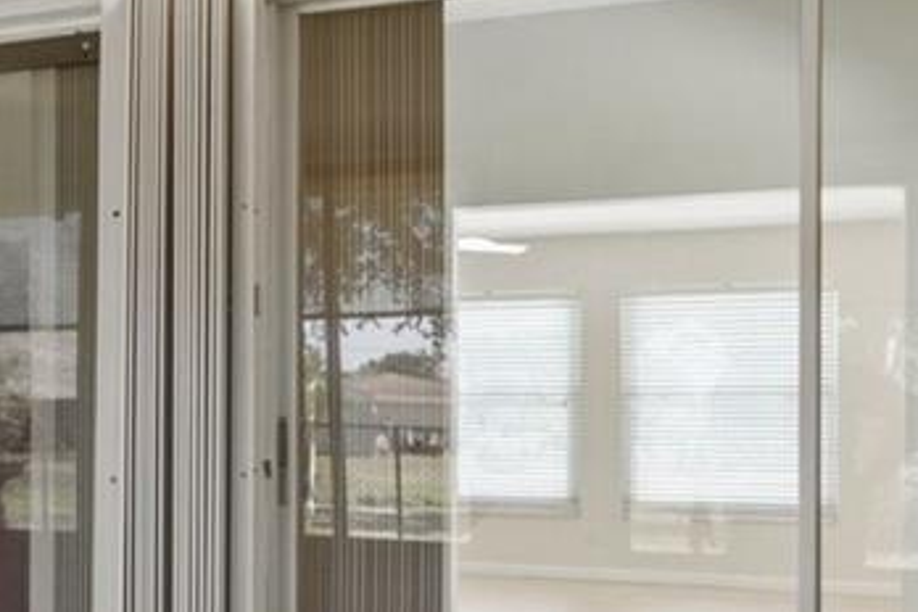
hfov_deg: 22.5
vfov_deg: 19.7
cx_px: -551
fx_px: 1759
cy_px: 409
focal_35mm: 69
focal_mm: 10
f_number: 8
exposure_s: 1
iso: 100
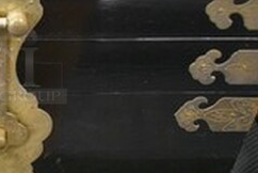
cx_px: -14
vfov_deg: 20.0
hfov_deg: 27.5
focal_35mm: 68
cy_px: 66
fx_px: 488
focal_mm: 18
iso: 3600
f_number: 3.5
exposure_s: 1/125
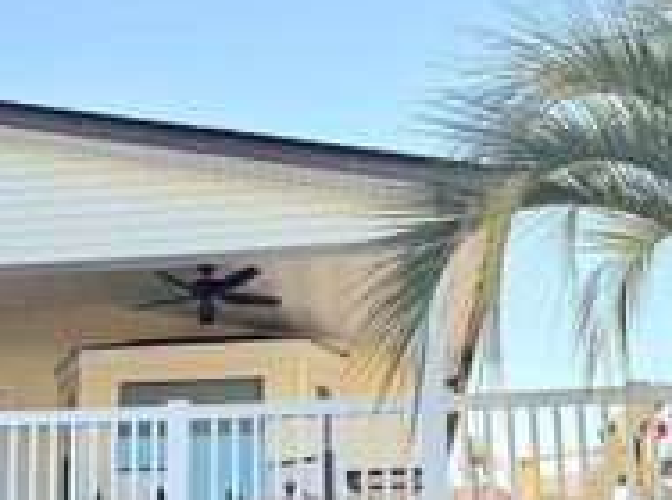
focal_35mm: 64
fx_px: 1239
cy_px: 482
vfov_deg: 22.1
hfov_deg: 29.7
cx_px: 147
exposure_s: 1/1901
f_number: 1.78
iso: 100
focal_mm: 6.76
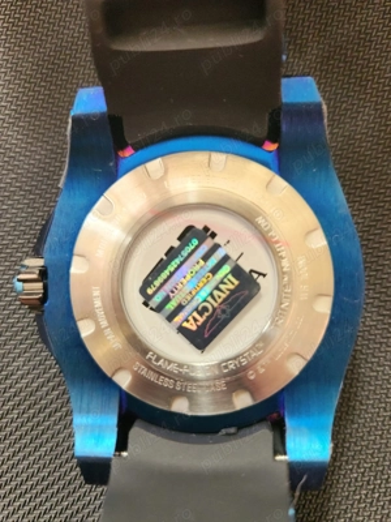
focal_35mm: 23
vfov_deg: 73.9
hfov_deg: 58.9
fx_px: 346
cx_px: 196
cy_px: 261
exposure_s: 1/50.3
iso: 160
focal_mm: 5.4
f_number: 1.8
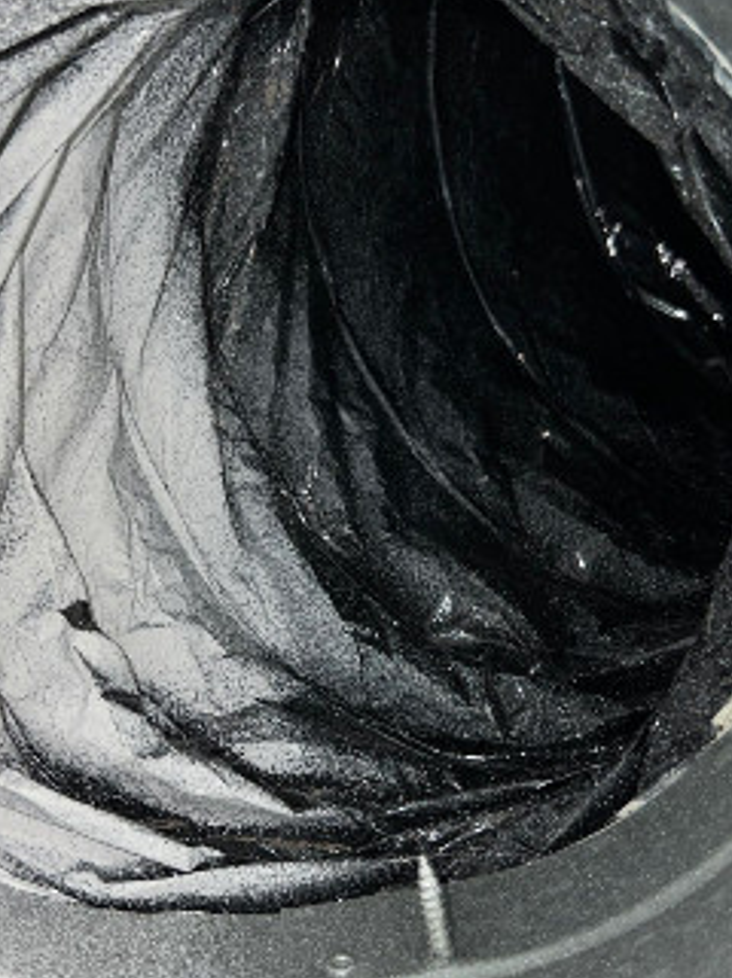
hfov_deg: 37.6
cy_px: 524
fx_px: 1074
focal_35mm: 38
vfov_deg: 49.0
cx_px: 322
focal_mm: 4
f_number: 1.8
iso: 20
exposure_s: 1/695
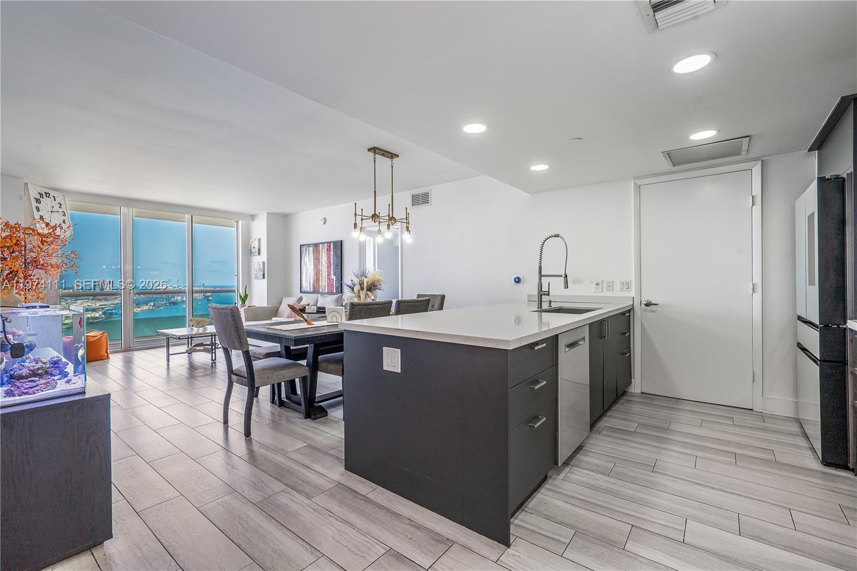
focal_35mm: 16
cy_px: 286
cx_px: 428
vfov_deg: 73.7
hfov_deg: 96.7
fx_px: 381
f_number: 9
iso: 100
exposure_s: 1/25
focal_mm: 16
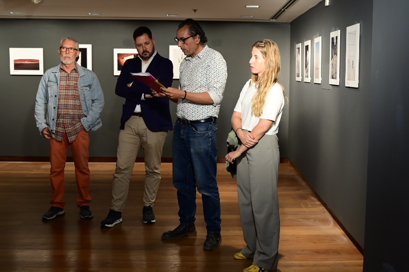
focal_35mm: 48
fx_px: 545
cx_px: 256
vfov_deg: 28.1
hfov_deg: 40.8
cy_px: 135
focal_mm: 26
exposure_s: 1/125
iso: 1000
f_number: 2.8
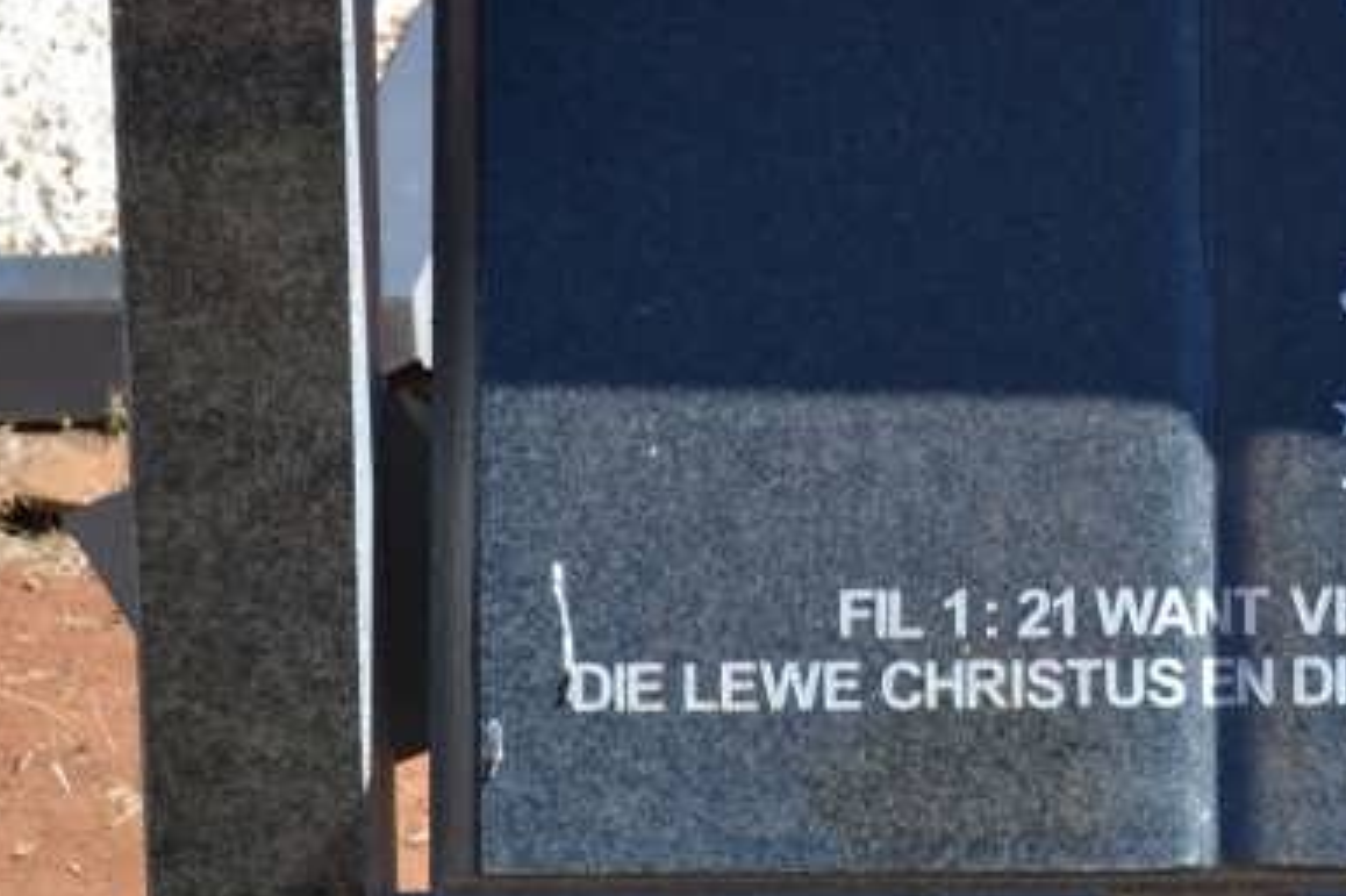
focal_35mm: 140
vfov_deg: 9.8
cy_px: 213
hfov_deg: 14.5
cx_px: 1255
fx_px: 5232
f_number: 5.6
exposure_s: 1/125
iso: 110
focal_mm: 30
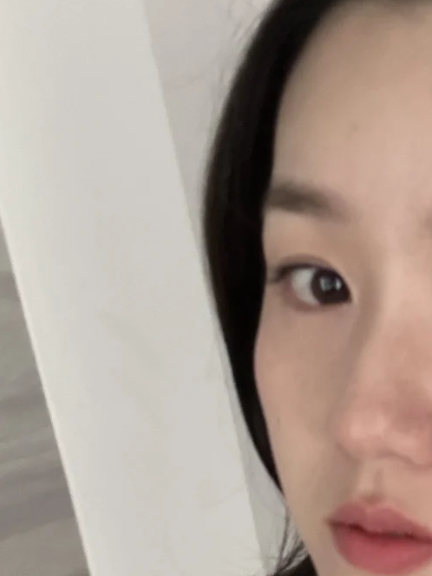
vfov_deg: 28.6
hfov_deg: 21.9
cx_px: 410
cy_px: 521
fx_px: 1083
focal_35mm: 65
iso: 400
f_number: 1.9
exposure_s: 1/36
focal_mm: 2.69
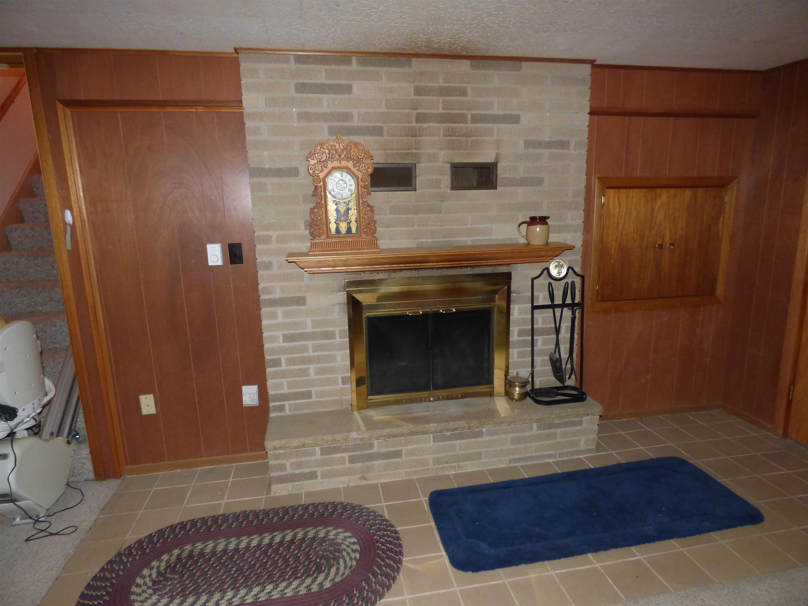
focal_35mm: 20
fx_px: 467
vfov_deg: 66.0
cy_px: 303
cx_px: 404
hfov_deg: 81.7
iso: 400
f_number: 2.8
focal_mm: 3.58
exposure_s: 1/60
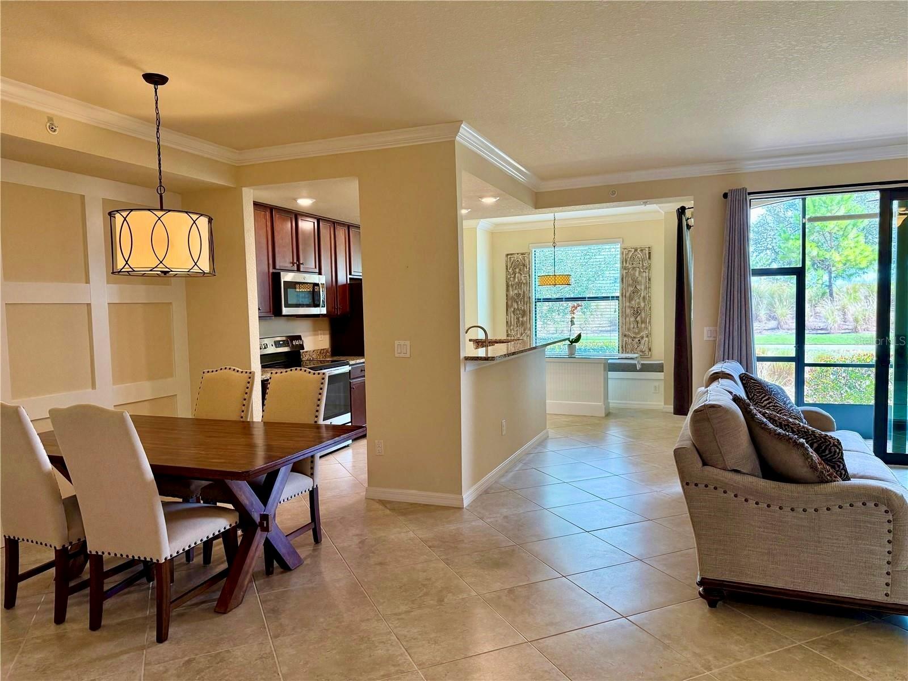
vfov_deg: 56.8
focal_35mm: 24
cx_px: 454
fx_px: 630
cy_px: 340
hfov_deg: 71.6
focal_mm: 6.76
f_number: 1.78
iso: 200
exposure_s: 1/133
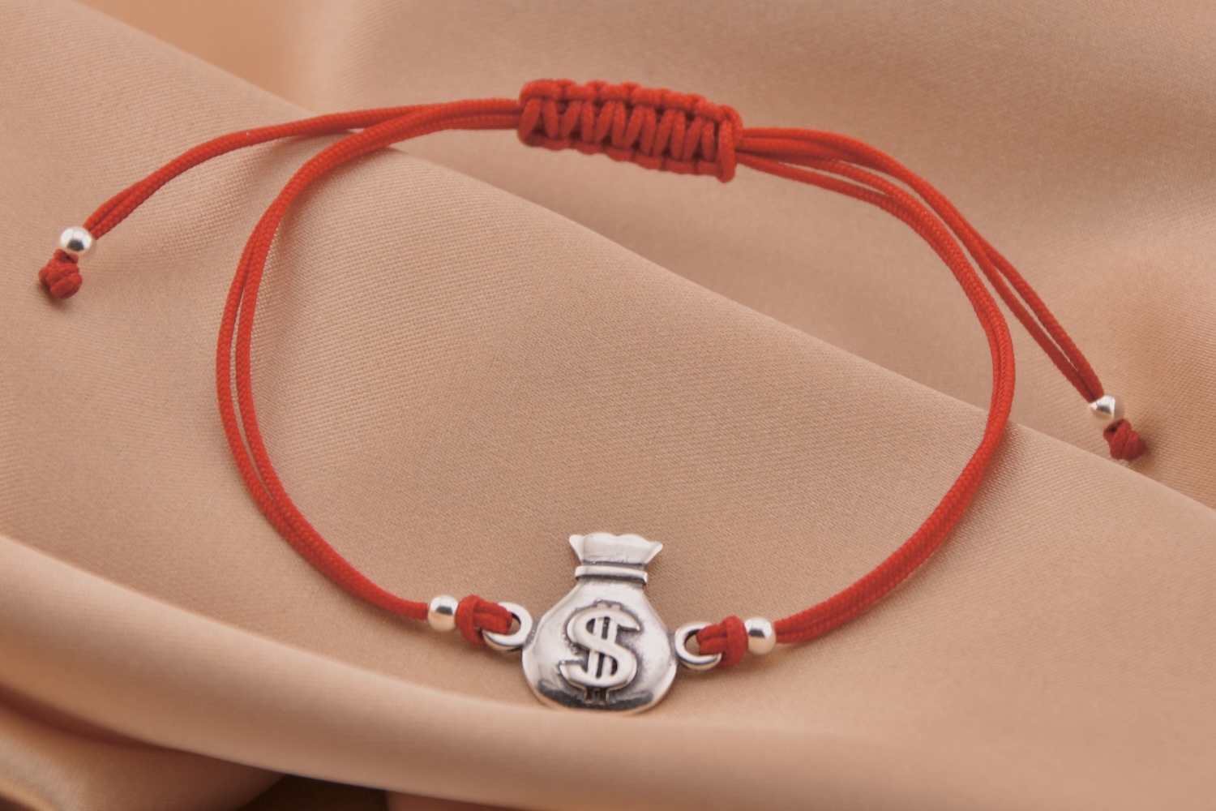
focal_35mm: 232
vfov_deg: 5.9
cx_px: 608
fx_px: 7853
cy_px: 406
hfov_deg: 8.9
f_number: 11
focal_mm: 155
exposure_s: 1/160
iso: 320
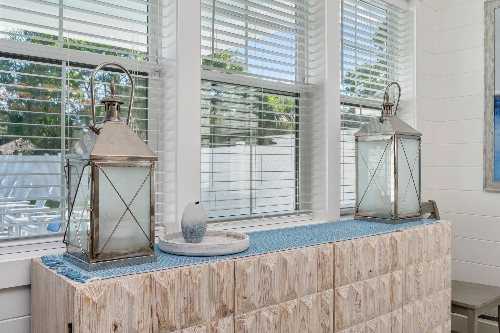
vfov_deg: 43.5
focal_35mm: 30
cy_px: 166
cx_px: 250
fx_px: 416
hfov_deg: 62.0
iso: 160
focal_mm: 30
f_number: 9
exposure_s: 1/50
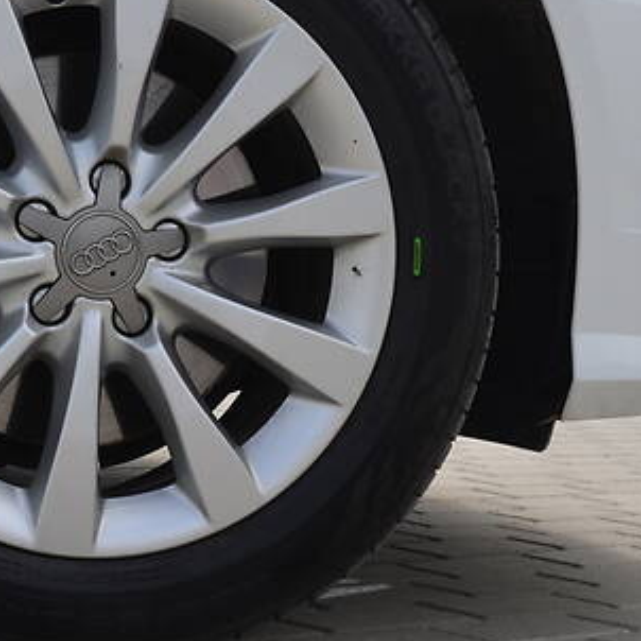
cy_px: 278
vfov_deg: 14.8
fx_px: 2475
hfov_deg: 14.7
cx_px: 108
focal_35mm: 118
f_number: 7.1
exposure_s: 1/200
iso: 100
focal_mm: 35
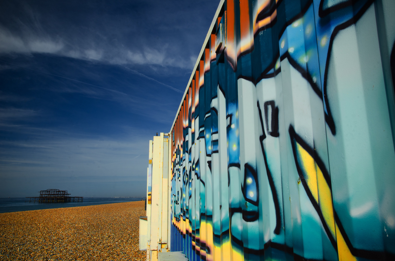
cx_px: 198
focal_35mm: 26
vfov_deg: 50.2
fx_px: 279
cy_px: 130
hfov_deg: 70.6
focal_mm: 17
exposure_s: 1/50
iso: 160
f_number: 20
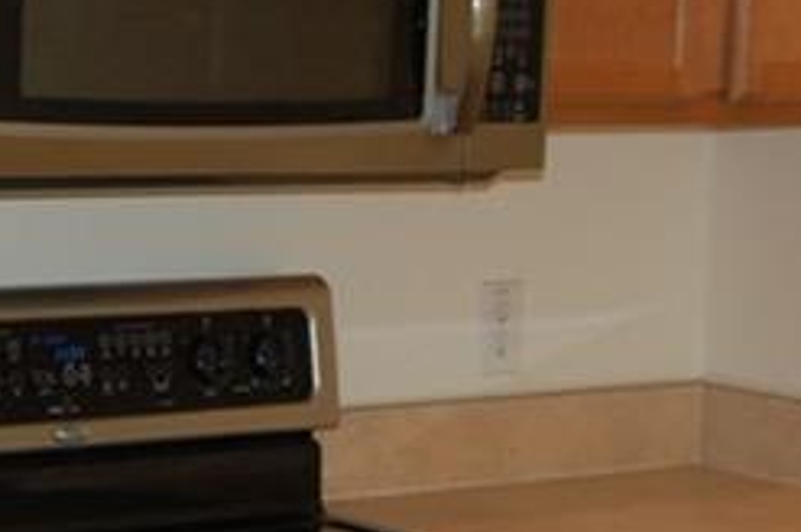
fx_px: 3044
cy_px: 201
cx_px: -10
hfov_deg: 14.7
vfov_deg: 10.0
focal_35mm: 137
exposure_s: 1/60
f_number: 3.8
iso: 400
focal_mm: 22
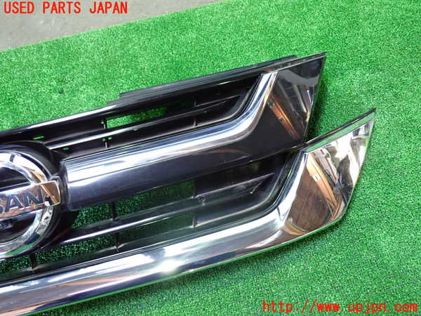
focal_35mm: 30
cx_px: 210
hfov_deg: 60.0
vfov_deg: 46.8
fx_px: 365
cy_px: 158
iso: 800
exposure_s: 1/30
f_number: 2.3
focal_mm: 5.4
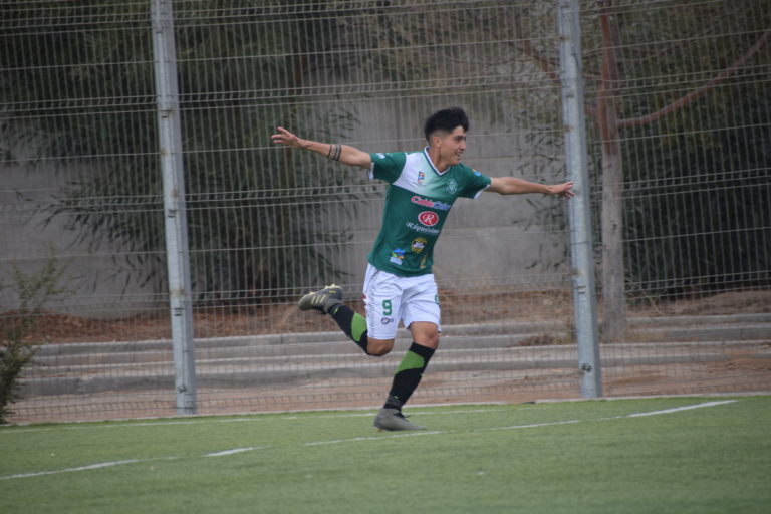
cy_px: 257
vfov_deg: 3.1
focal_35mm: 450
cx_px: 386
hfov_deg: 4.6
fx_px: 9637
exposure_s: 1/500
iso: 800
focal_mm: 300
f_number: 6.3
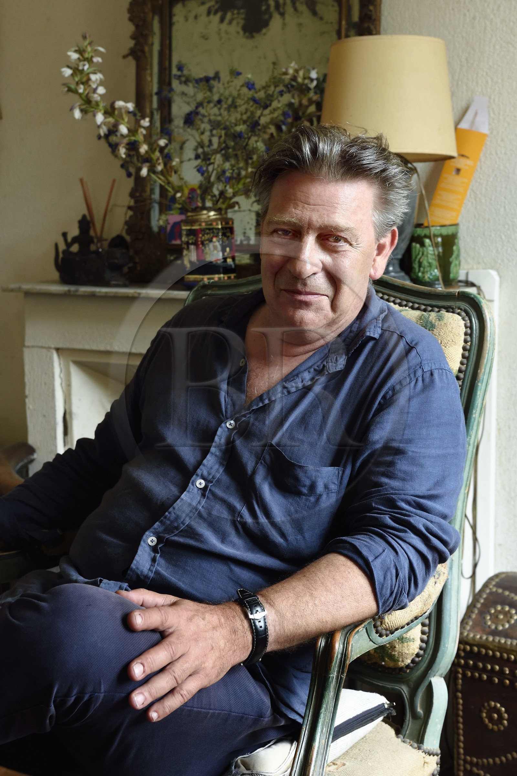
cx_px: 258
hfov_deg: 26.0
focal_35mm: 52
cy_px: 388
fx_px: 1120
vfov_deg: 38.2
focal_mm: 52
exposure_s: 1/40
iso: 1600
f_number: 8
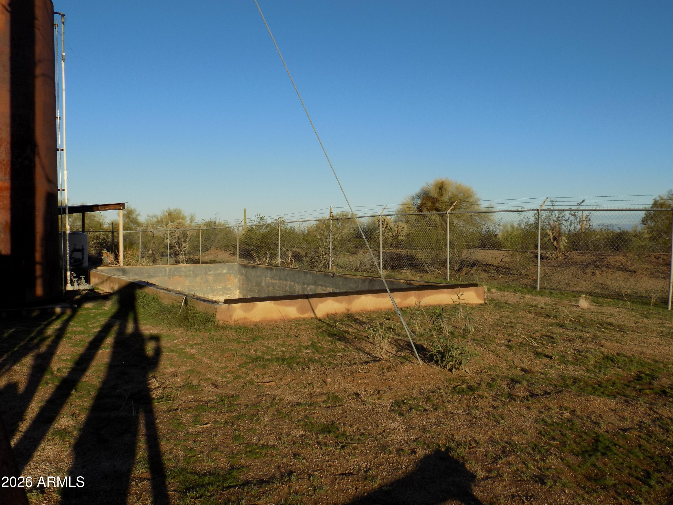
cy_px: 252
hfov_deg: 60.0
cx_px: 336
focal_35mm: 30
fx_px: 583
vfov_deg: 46.8
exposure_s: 1/1000
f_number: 3.3
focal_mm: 5.3
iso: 80
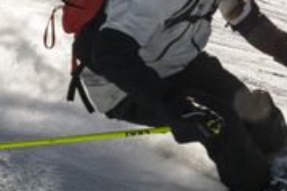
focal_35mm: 92
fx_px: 733
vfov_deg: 14.8
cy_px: 77
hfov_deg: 19.5
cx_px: 422
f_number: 16
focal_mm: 24
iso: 800
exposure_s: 1/2000
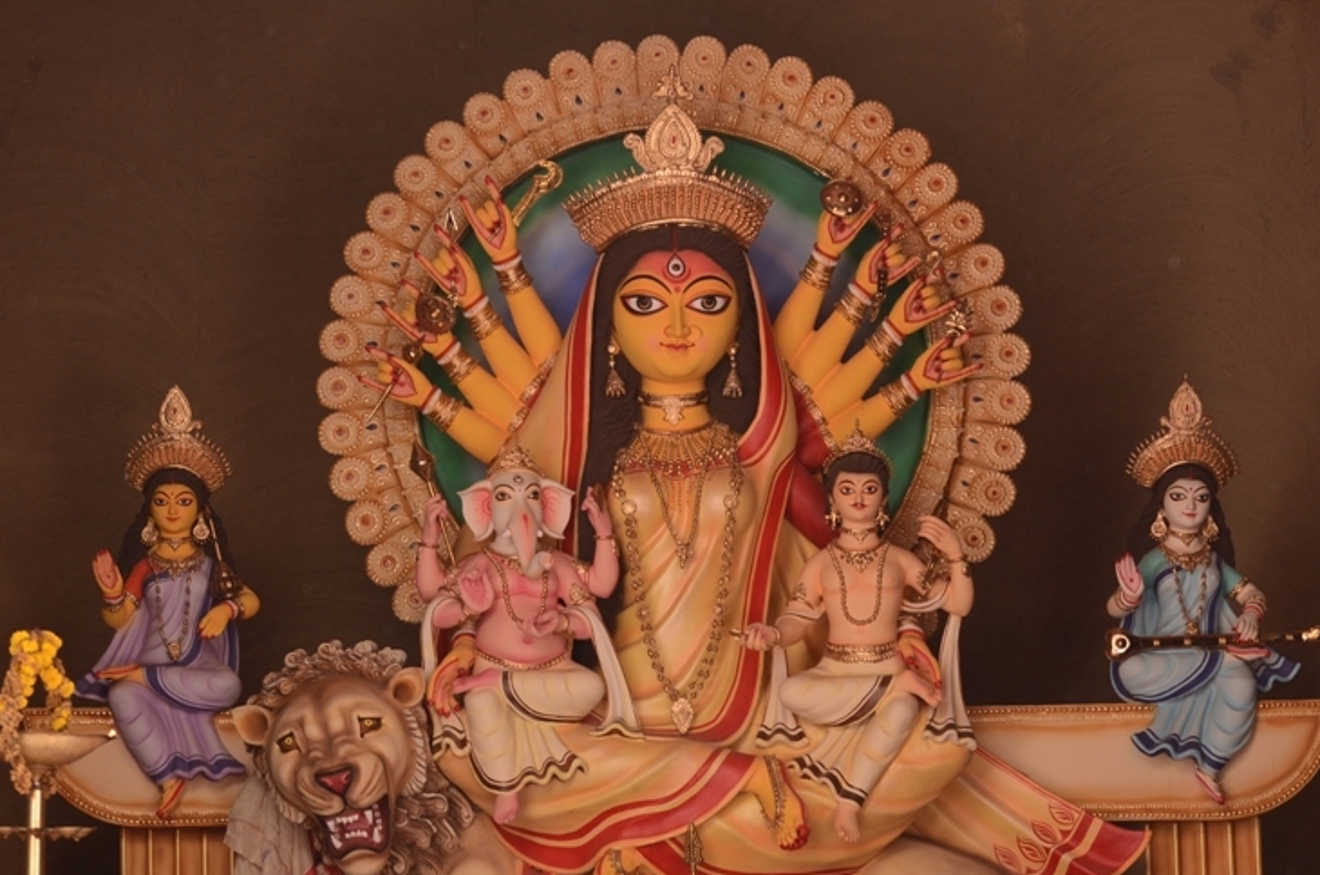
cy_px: 463
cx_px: 684
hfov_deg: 17.8
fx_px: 4209
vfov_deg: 11.9
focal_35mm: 115
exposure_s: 1/100
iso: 500
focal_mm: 70
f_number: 4.5
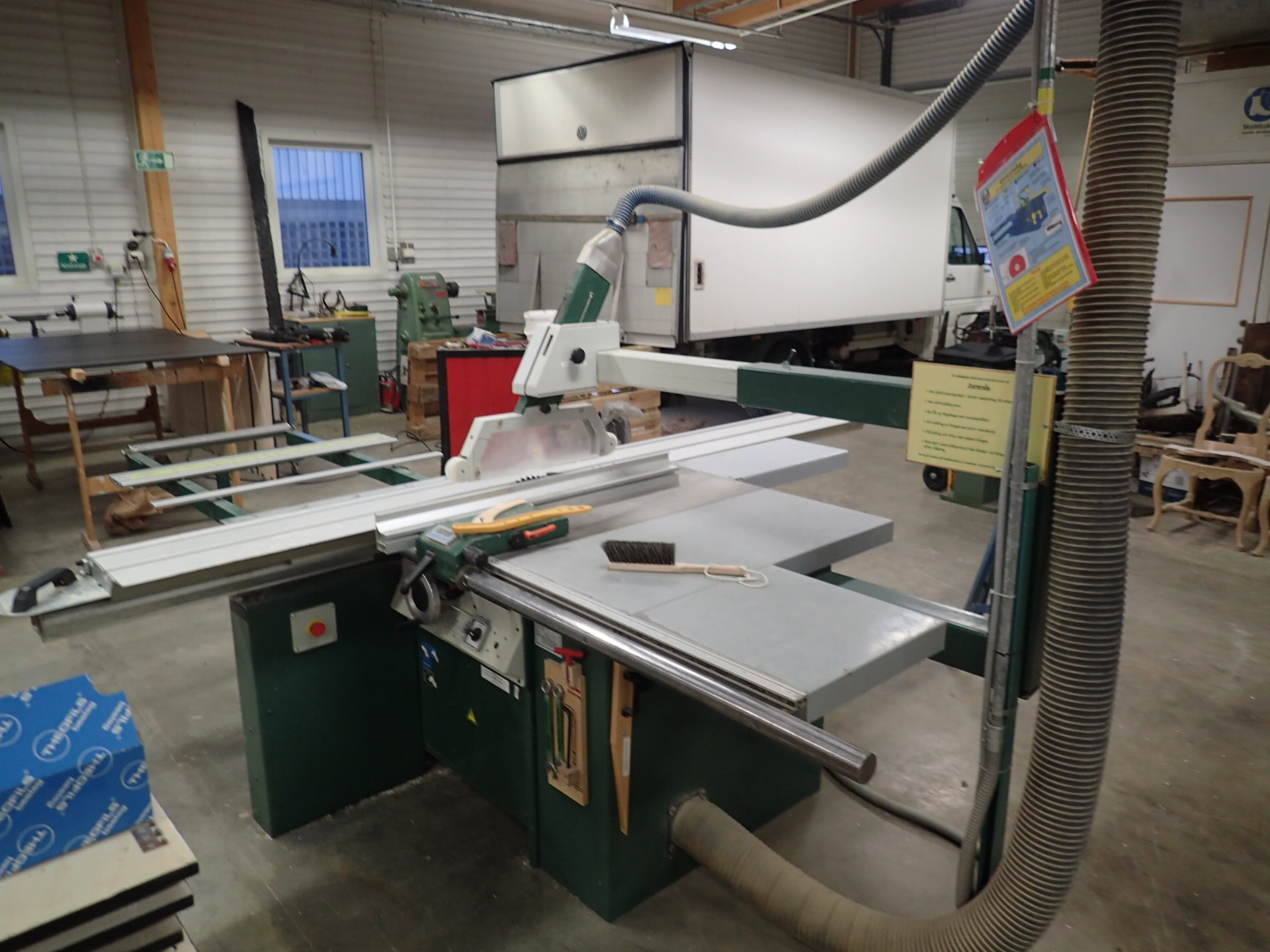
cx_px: 635
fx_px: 917
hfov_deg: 69.4
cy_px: 476
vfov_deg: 54.9
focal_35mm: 25
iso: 160
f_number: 2
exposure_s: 1/60
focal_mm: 4.5
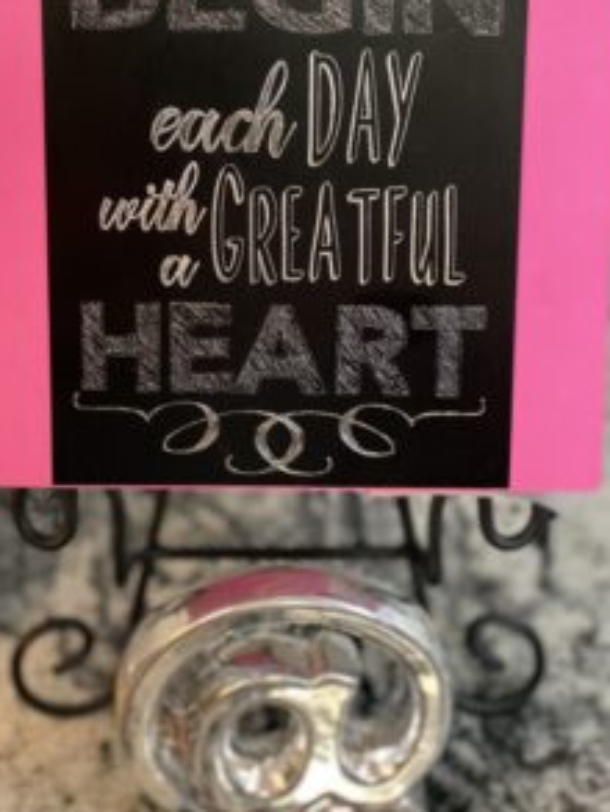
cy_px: 277
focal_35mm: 71
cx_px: 294
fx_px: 1667
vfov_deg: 27.2
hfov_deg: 20.7
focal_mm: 6
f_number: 2
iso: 500
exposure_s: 1/22
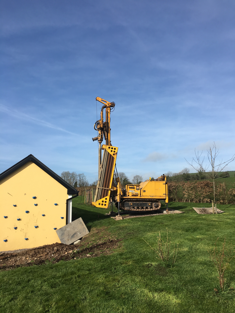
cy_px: 156
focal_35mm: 29
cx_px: 118
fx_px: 262
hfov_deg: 48.2
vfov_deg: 61.7
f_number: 2.2
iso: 25
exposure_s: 1/1637
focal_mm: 4.15
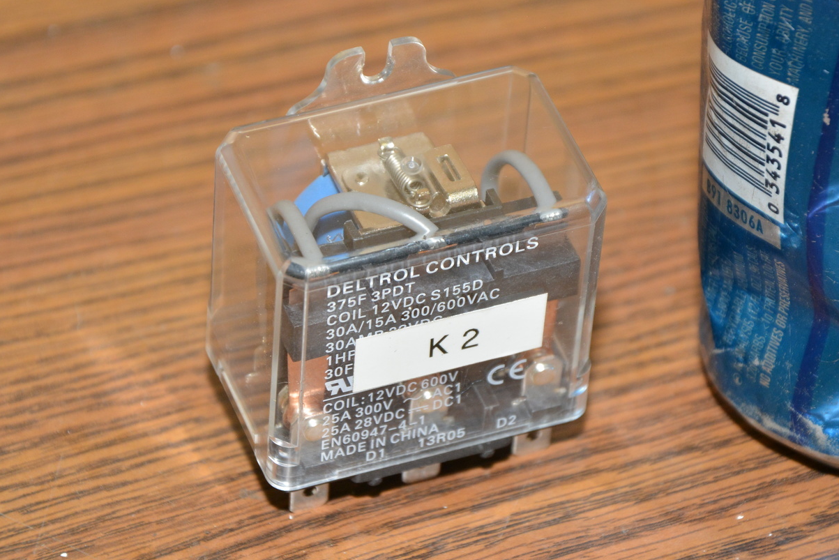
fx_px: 4546
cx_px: 363
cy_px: 276
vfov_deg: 7.0
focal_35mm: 195
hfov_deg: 10.5
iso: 800
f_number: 7.1
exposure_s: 1/60
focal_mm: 92
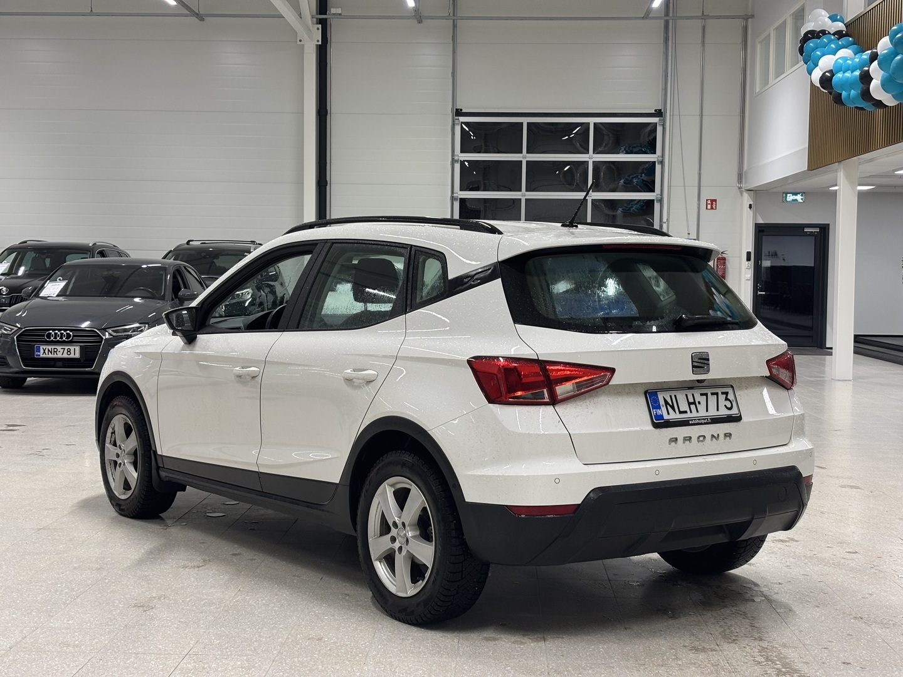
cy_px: 338
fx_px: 1356
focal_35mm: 52
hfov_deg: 36.8
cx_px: 452
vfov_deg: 28.0
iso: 50
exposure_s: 1/66
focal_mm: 5.96
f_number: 1.6
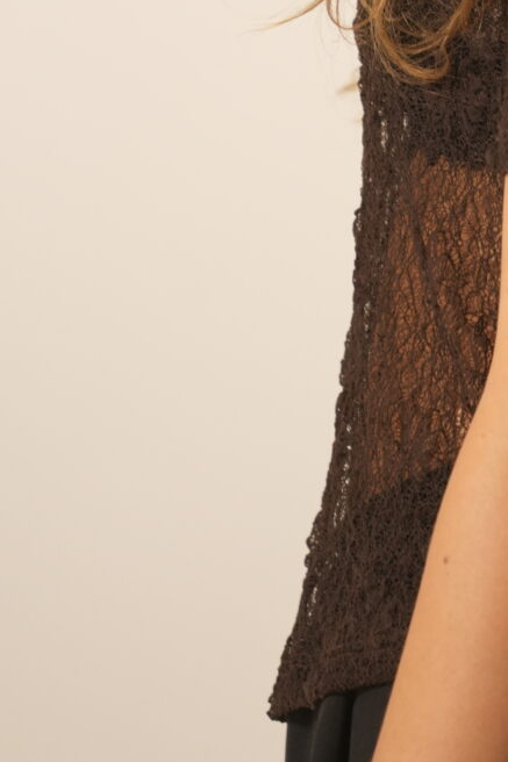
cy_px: -145
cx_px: 632
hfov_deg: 2.5
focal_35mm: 549
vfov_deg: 3.7
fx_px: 11626
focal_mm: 200
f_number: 4
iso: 1250
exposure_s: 1/125
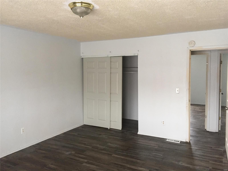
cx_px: 114
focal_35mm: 29
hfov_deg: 61.7
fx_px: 191
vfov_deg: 48.2
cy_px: 86
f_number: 2.2
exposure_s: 1/30
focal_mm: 4.15
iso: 125
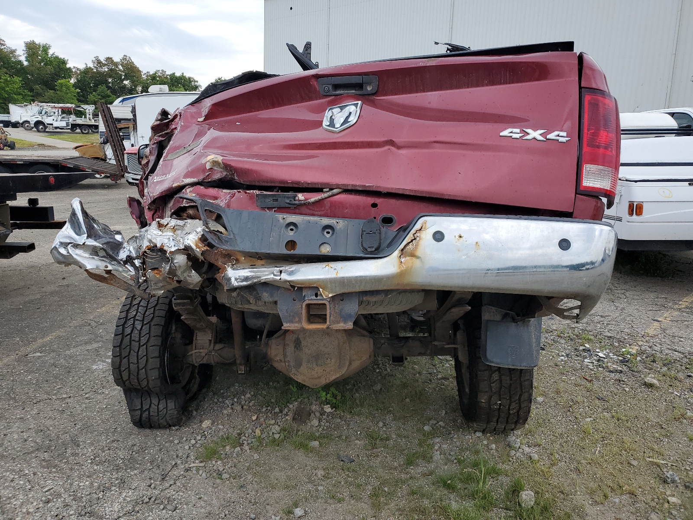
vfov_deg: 53.1
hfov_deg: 67.3
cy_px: 260
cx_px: 346
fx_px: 521
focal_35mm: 26
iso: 50
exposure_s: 1/250
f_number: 1.5
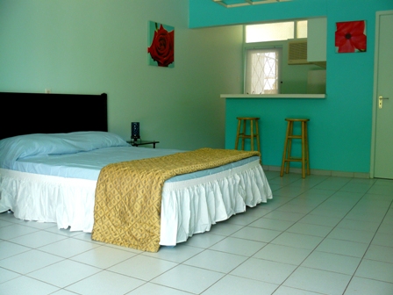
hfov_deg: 51.4
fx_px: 409
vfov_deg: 39.7
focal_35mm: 36
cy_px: 148
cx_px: 196
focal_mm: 6
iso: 100
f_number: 2.8
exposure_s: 1/80
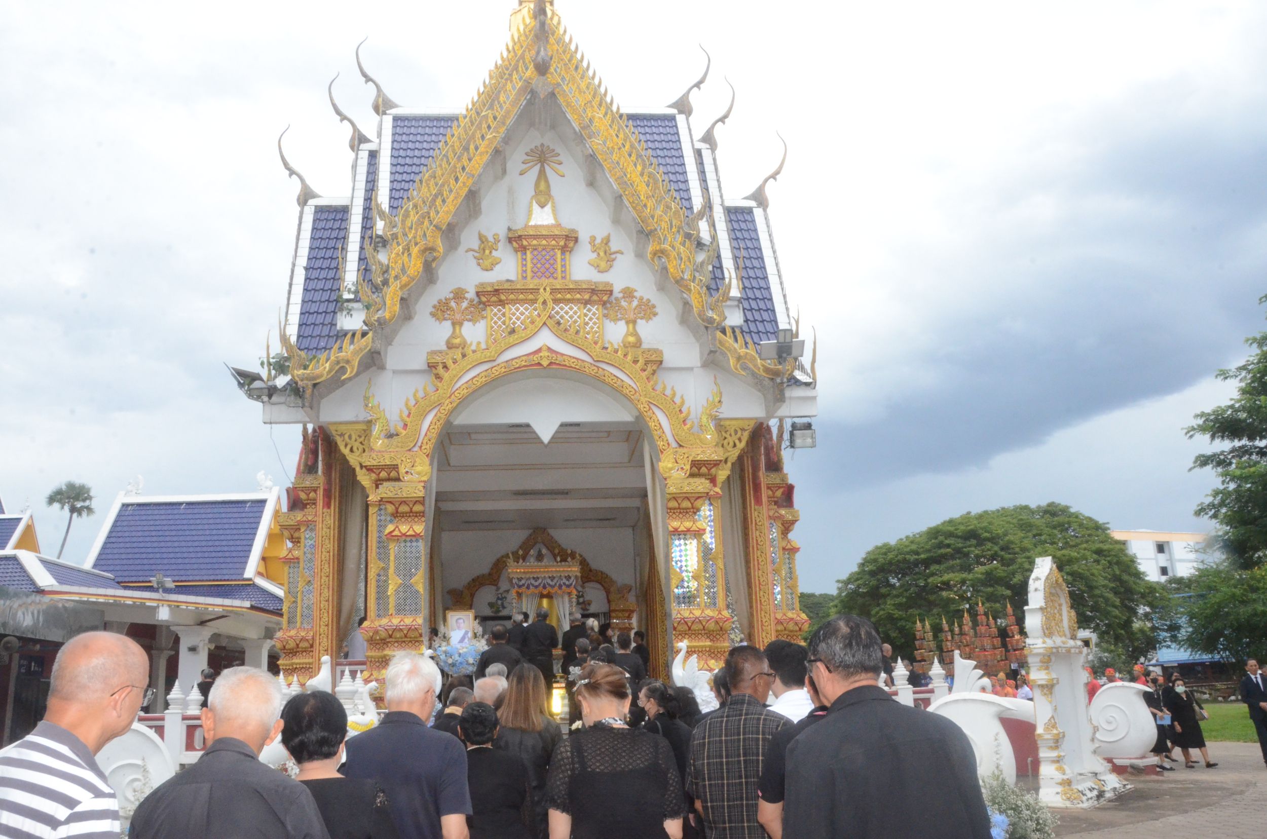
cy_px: 420
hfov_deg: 67.5
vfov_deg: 47.7
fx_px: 948
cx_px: 634
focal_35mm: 27
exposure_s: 1/250
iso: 3200
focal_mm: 18
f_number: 22
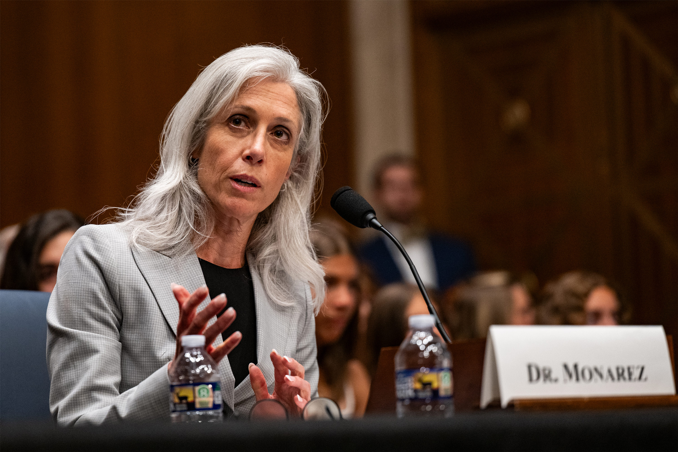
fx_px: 2072
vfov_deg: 12.5
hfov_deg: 18.6
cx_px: 339
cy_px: 226
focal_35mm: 110
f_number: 2.8
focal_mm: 110
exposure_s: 1/640
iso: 1600
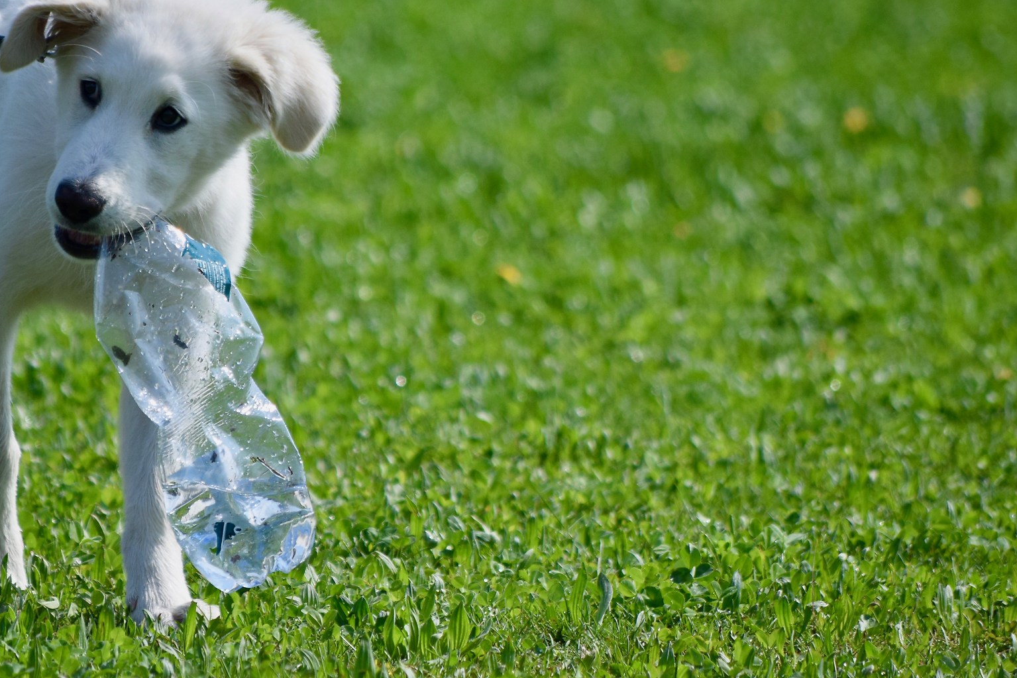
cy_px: 254
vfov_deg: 2.9
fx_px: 13247
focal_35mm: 469
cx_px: 403
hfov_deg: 4.4
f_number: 7.1
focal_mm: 200
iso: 400
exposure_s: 1/1600
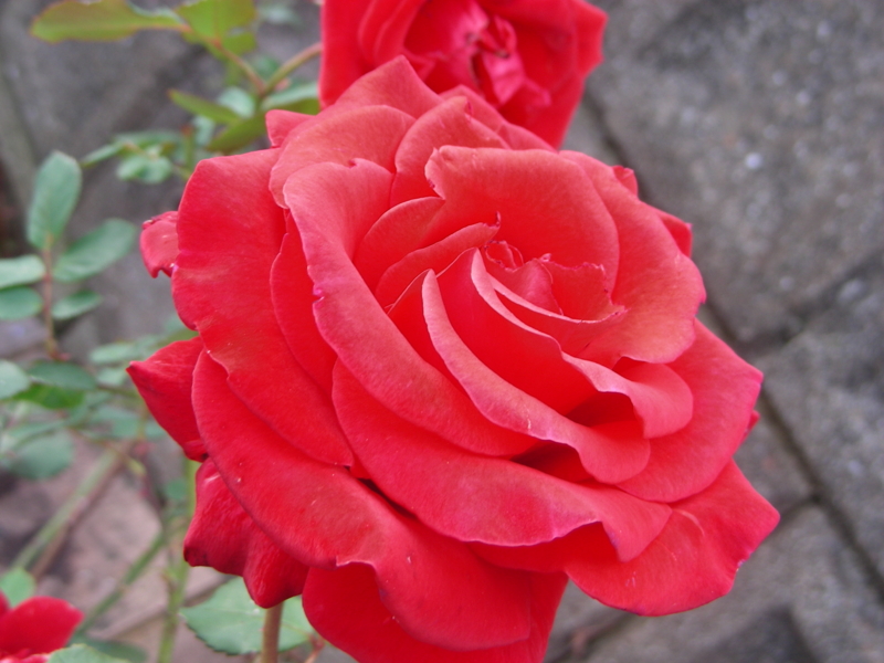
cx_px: 442
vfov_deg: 30.3
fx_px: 1226
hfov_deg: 39.7
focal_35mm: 48
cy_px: 332
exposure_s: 1/55.1
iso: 50
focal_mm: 8
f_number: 3.5
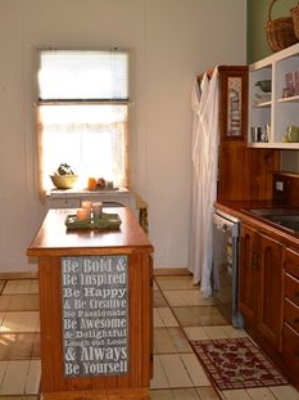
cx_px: 133
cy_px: 200
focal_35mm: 48
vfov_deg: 39.7
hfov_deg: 30.2
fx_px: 553
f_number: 3.8
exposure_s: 1/125
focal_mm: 22
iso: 250
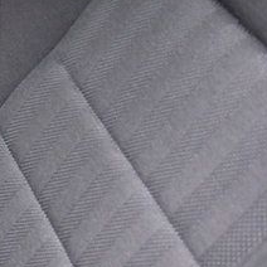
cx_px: -312
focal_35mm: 111
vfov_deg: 15.1
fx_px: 969
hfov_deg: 13.0
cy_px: -65
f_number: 4
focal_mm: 18
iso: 2500
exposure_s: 1/60
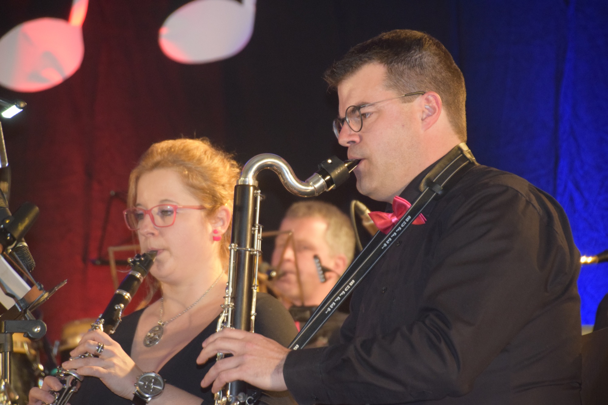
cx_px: 304
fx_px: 4306
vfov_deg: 5.4
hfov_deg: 8.1
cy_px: 202
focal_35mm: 255
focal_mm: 170
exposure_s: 1/60
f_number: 6.3
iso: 2500
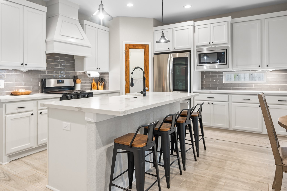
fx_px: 199
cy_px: 76
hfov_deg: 71.4
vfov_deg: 51.0
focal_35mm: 25
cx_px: 131
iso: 100
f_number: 4
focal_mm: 18
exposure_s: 1/3
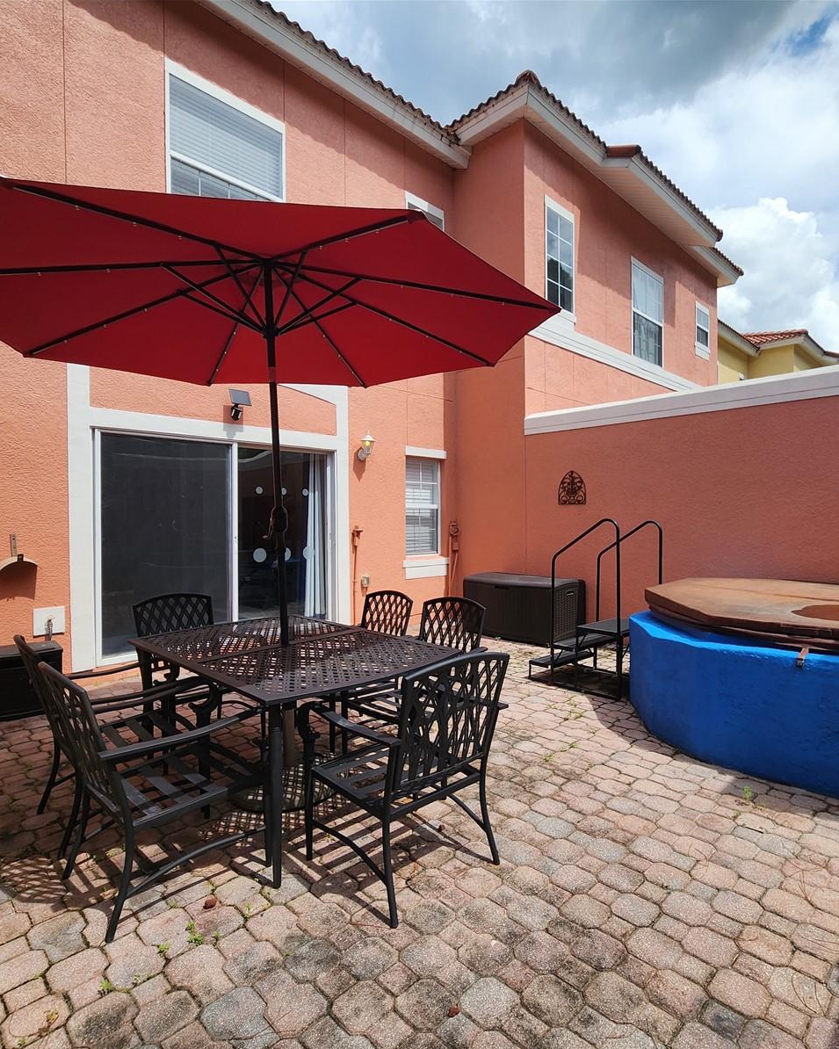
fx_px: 528
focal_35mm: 17
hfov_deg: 76.7
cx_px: 463
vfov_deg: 89.6
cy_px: 526
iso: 50
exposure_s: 1/1751
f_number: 2.2
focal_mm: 2.2
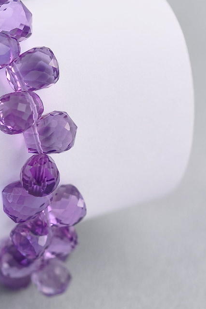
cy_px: 153
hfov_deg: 8.6
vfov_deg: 12.9
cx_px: 52
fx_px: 1365
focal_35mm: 159
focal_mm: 22.48
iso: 125
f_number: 2.67
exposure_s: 1/160
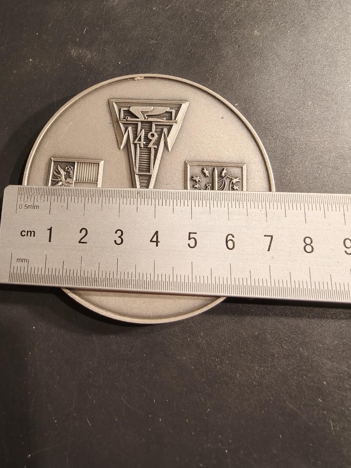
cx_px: 176
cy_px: 234
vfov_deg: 73.9
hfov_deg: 58.9
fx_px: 311
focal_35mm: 23
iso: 160
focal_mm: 2.32
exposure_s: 1/95.3
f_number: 2
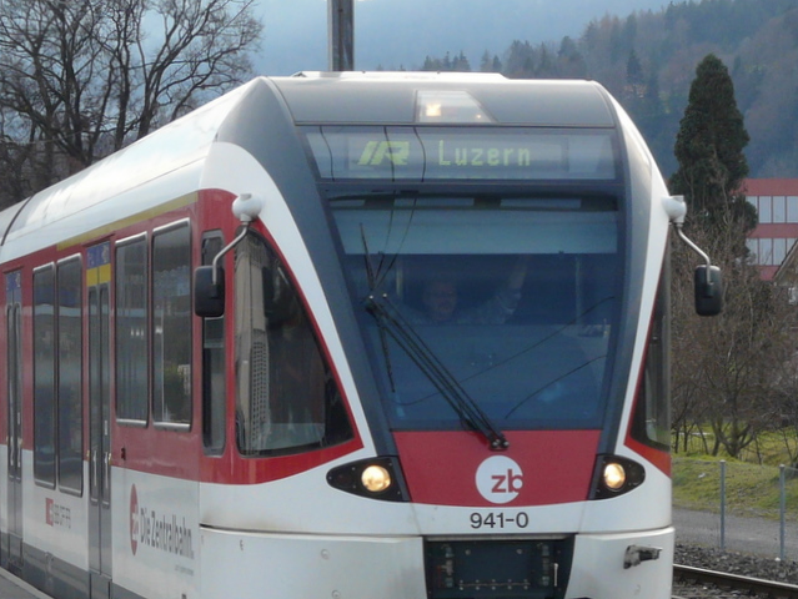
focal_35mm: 108
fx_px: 2491
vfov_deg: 13.7
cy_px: 368
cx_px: 286
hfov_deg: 18.2
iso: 100
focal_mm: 11.4
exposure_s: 1/200
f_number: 4.5
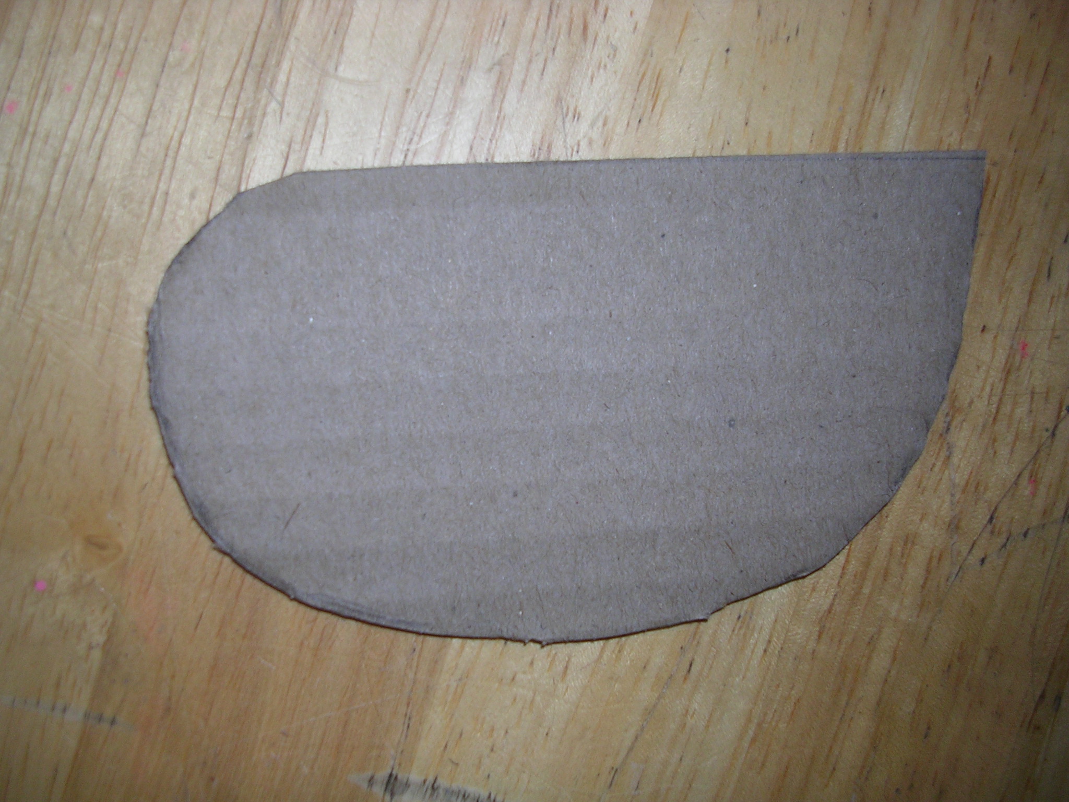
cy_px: 401
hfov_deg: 49.0
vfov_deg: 37.7
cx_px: 534
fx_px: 1174
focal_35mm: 38
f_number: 2.8
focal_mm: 5.8
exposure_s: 1/60.1
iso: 50
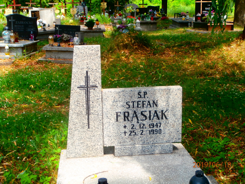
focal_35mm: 57
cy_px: 92
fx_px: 403
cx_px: 122
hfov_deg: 33.8
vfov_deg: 25.7
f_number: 4.5
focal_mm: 10.11
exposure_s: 1/160
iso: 100
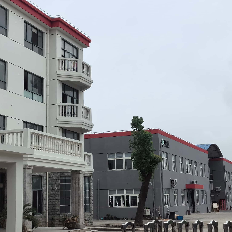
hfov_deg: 26.9
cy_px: 106
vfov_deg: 26.9
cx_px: 102
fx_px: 485
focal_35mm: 64
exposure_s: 1/2924
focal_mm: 5.75
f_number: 2
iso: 50
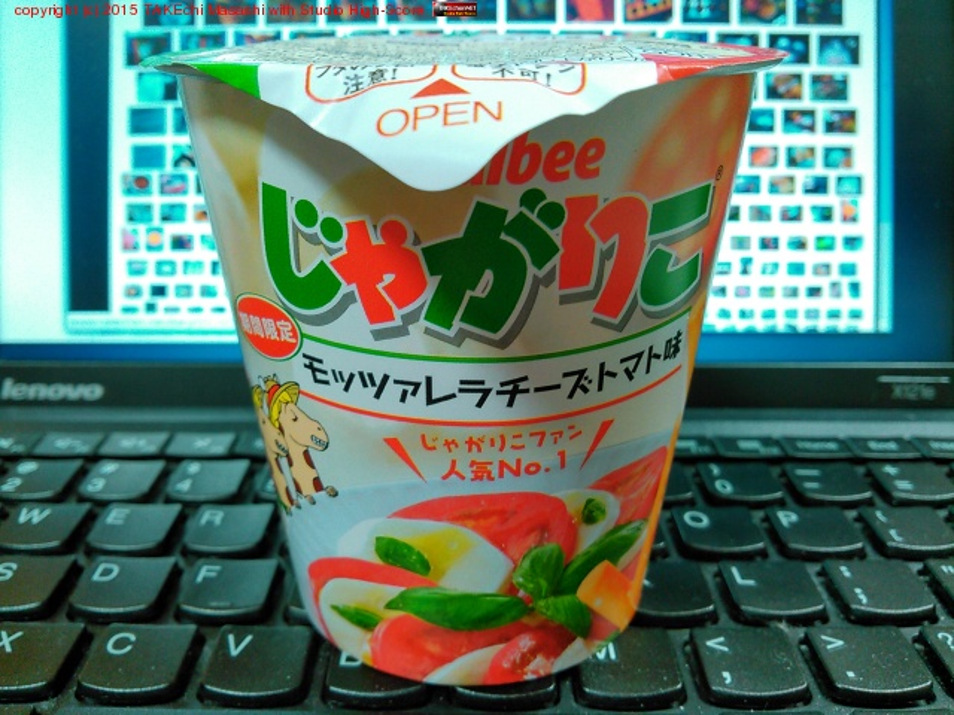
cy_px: 358
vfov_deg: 46.8
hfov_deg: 60.0
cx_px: 477
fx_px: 827
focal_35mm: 30
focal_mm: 4
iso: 320
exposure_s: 1/15
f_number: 2.4
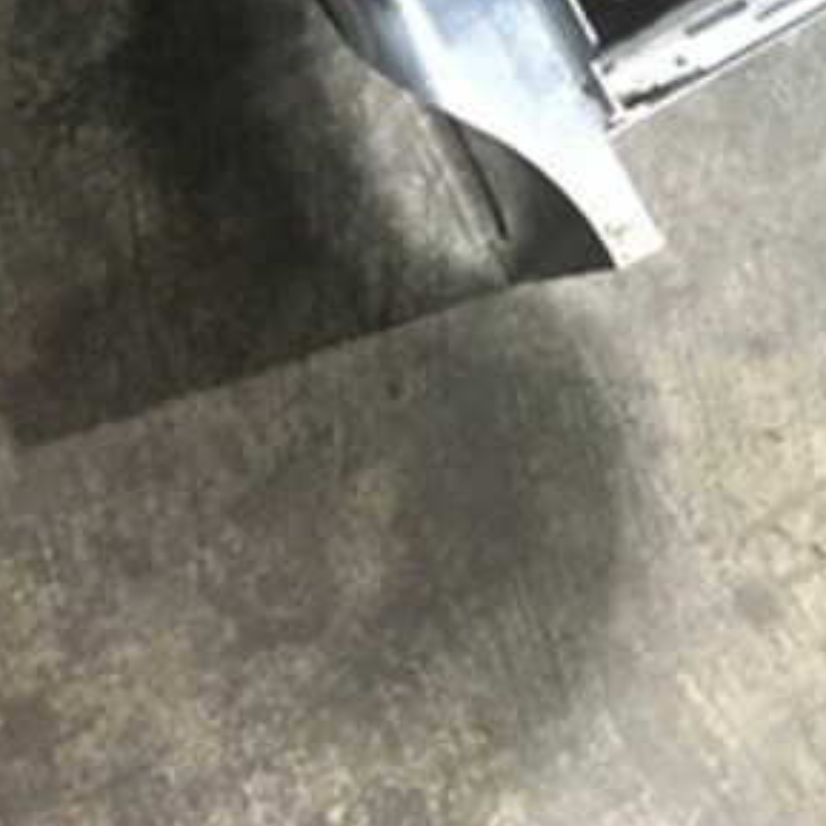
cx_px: 566
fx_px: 1944
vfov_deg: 21.7
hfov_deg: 23.9
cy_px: -244
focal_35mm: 72
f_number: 2.2
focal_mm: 4.15
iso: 250
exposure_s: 1/15
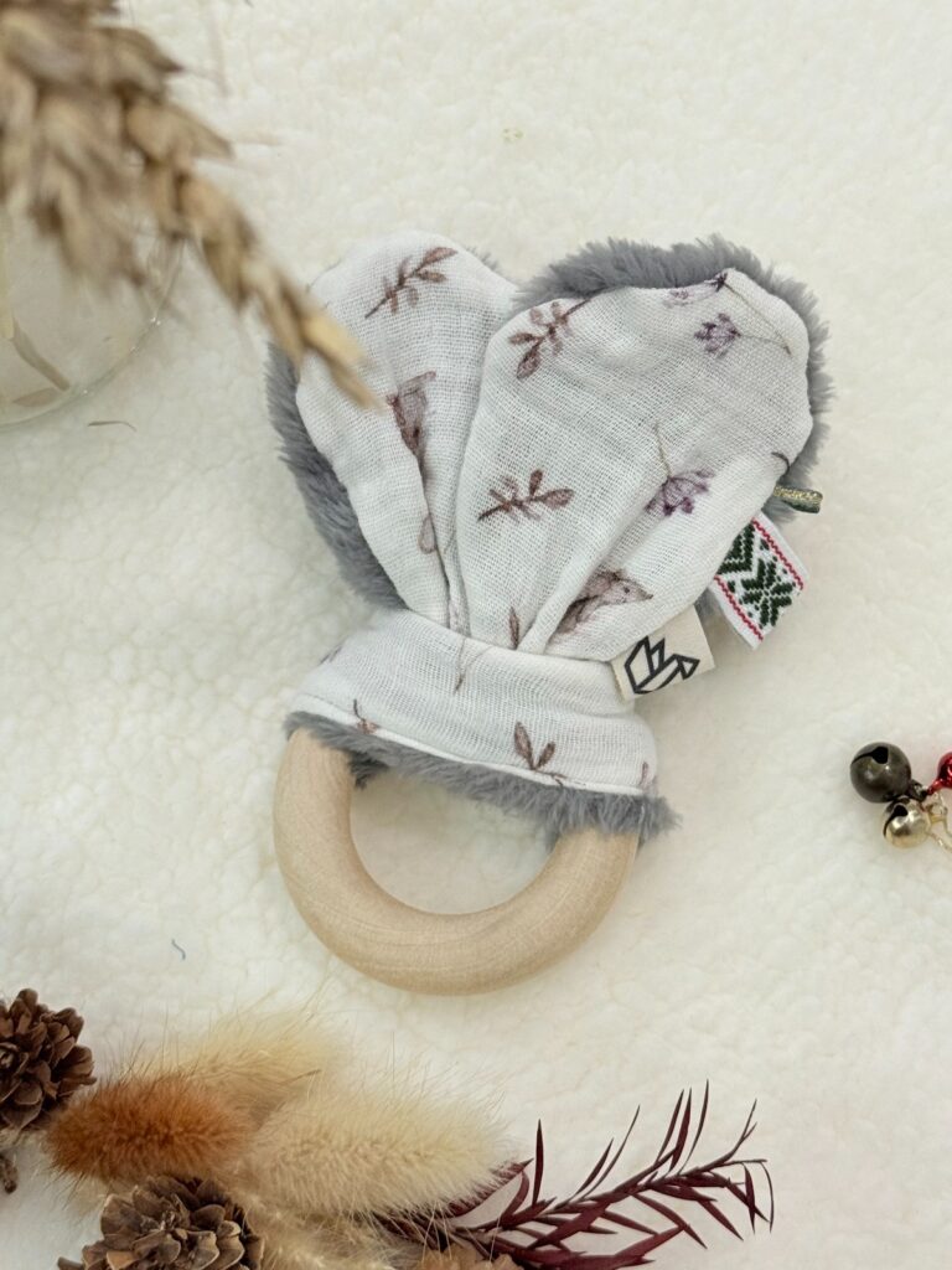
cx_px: 476
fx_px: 1760
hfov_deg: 30.3
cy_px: 635
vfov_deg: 39.7
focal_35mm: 48
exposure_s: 1/60
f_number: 1.78
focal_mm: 6.76
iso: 125
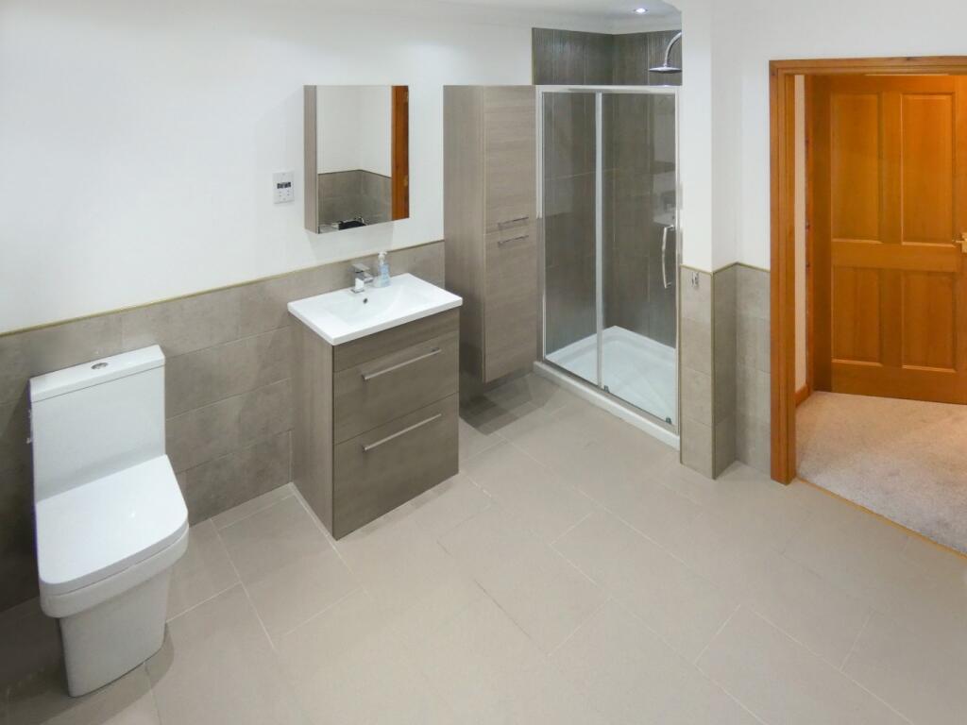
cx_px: 484
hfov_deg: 81.7
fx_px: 559
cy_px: 362
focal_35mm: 20
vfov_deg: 66.0
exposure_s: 1/60
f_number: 2.8
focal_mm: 3.6
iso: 400
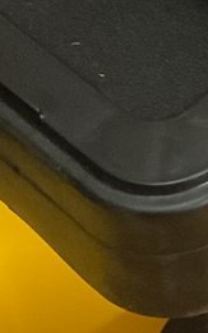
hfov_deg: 7.0
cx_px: 465
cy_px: 4
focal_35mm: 178
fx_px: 1615
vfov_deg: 11.7
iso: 250
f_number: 1.8
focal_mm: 3
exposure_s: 1/40
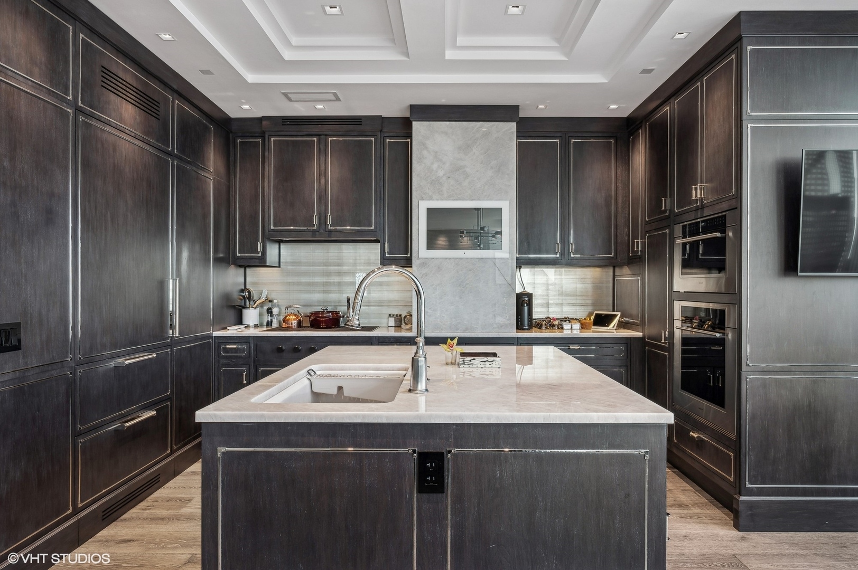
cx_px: 429
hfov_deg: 82.6
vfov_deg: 60.6
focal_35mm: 20
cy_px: 285
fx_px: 488
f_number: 9.5
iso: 200
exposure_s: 1/15
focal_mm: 20.5
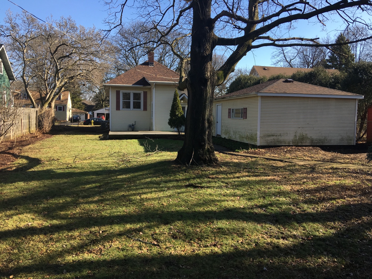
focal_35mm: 29
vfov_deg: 48.2
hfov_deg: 61.7
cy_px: 140
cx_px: 186
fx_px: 312
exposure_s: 1/557
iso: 25
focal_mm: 4.15
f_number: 2.2
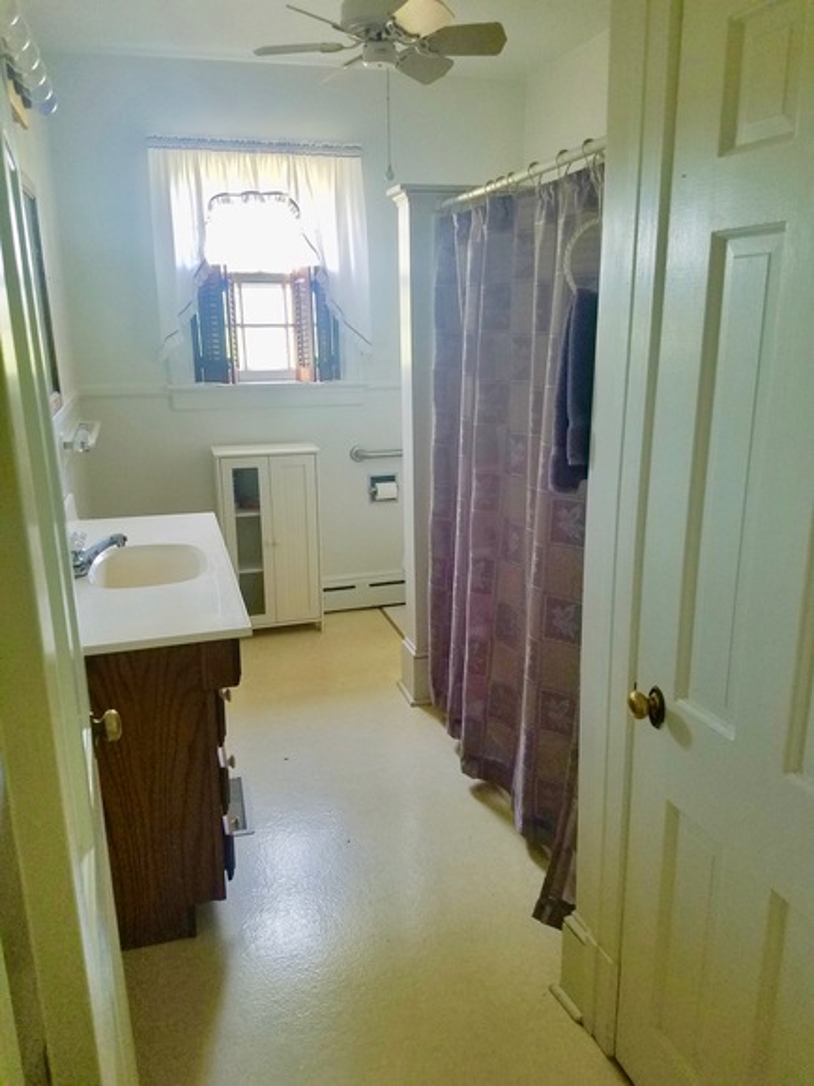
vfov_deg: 67.3
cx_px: 407
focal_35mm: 26
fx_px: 815
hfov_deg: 53.1
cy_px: 543
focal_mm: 4.2
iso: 125
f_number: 1.7
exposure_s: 1/60
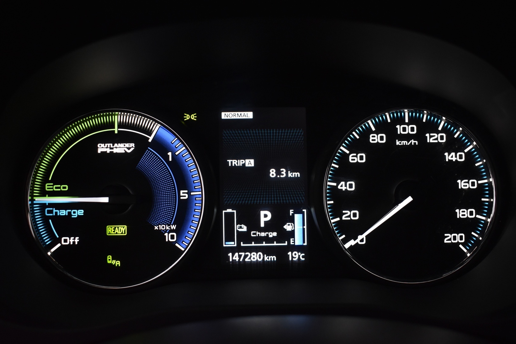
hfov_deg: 49.6
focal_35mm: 39
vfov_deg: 34.2
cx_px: 258
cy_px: 172
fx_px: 559
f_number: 4
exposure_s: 1/40
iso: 1100
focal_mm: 26
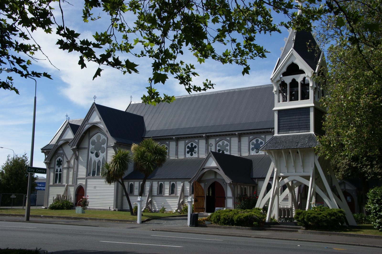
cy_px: 127
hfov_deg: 46.4
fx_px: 445
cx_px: 191
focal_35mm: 42
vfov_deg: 31.8
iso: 100
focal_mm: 28
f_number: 11
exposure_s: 1/160
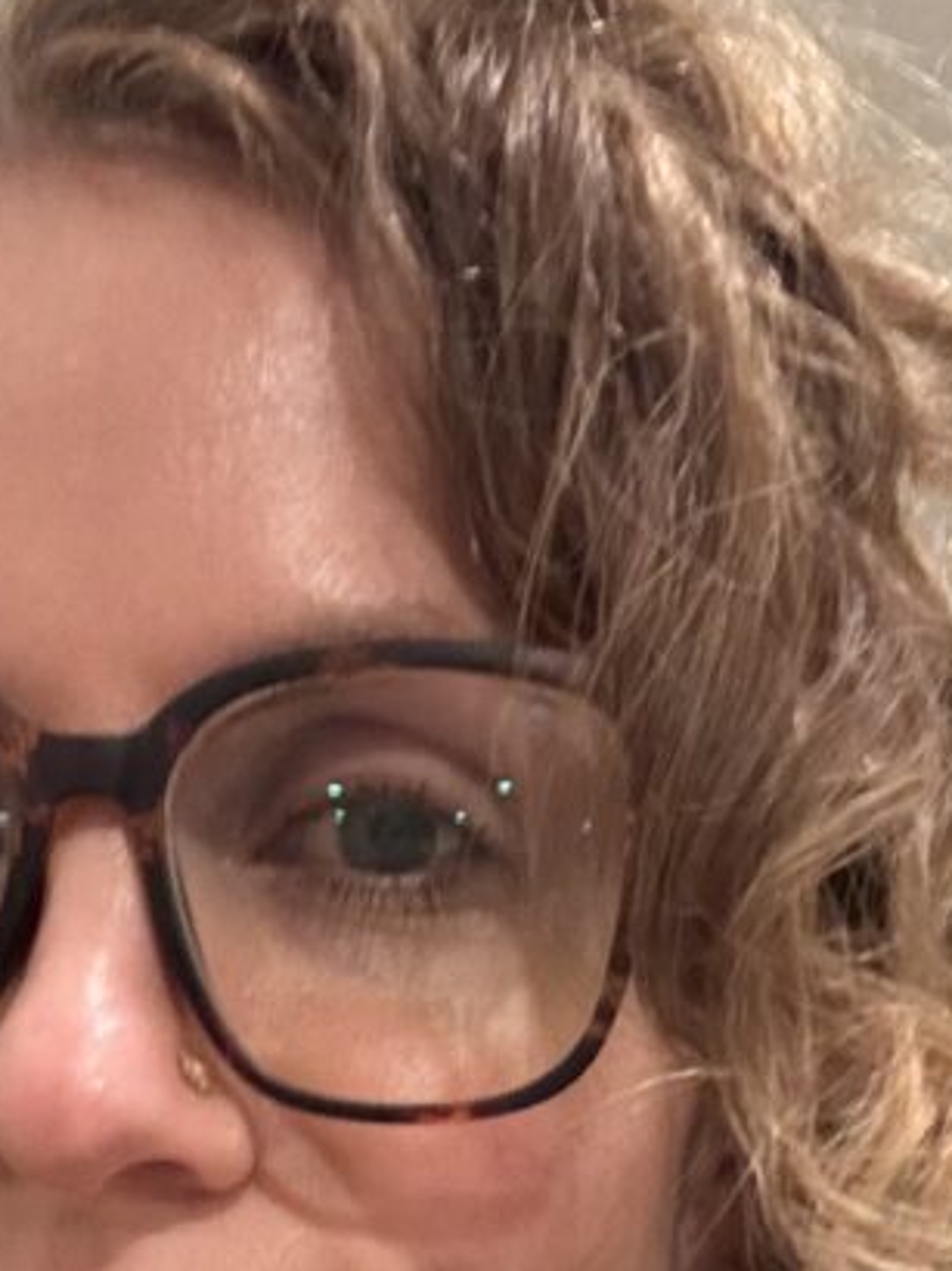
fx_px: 2753
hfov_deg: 19.6
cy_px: 1522
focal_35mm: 75
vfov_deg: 23.7
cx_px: 350
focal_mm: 2.69
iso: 640
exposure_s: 1/15
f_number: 1.9
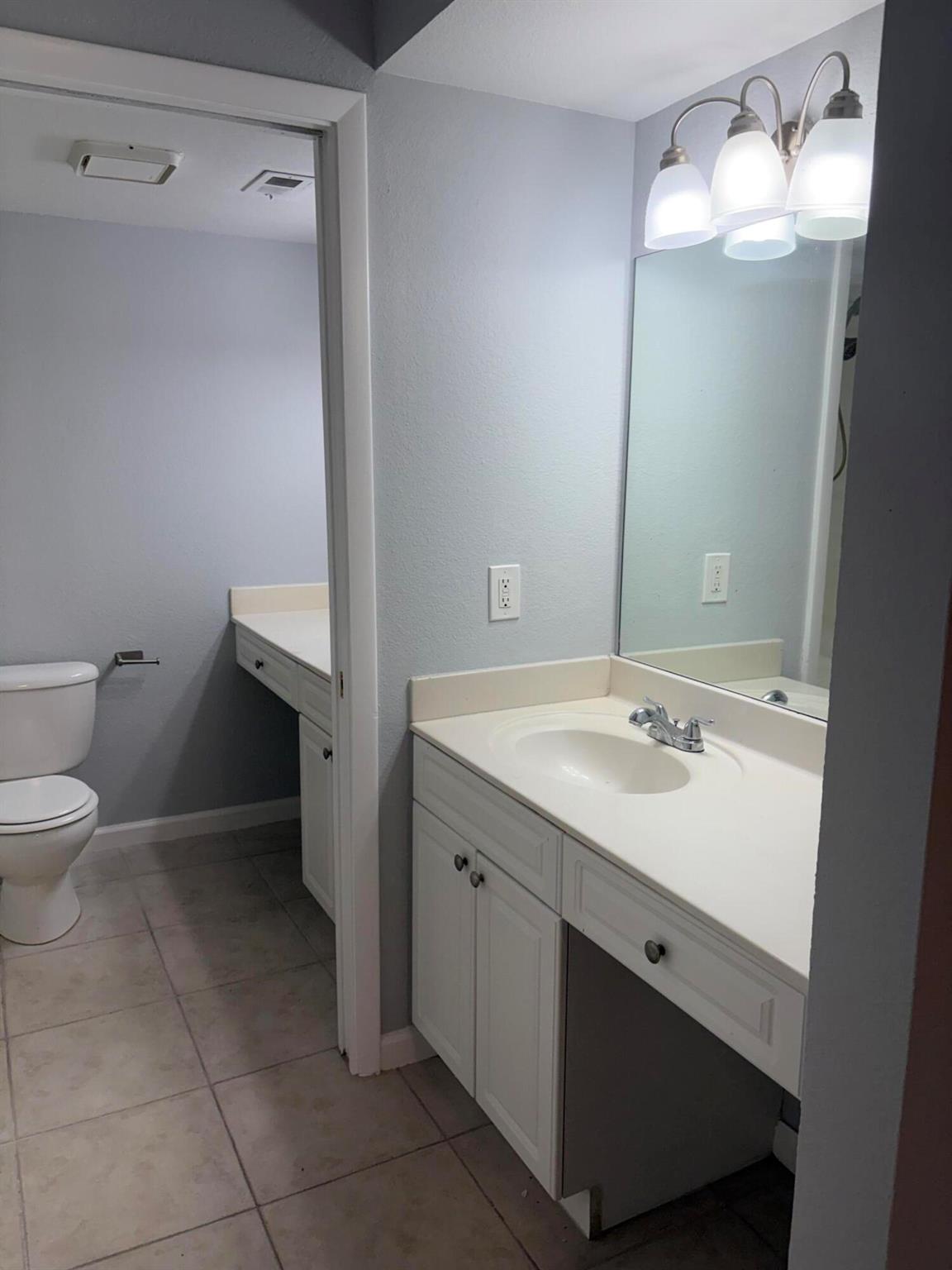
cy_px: 635
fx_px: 953
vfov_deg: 67.3
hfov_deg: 53.1
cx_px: 476
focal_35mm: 26
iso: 80
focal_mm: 5.96
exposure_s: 1/202
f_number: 1.6
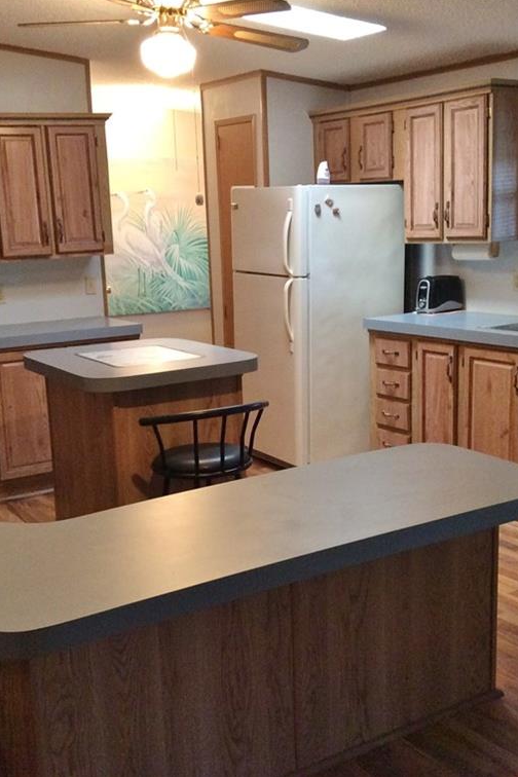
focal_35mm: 45
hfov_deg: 29.9
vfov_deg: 43.6
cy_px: 386
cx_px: 245
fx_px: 971
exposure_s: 1/24
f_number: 2.4
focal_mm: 3.3
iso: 200
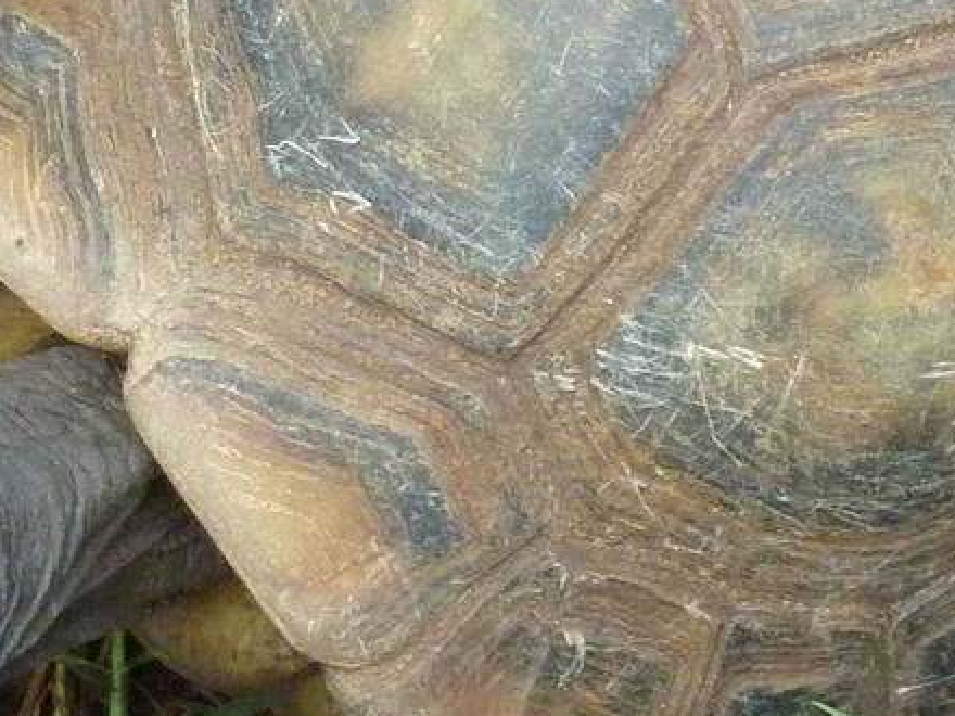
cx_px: 760
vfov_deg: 6.5
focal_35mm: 229
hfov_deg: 8.6
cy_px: 65
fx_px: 6318
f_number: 4
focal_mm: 10.3
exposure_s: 1/250
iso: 400
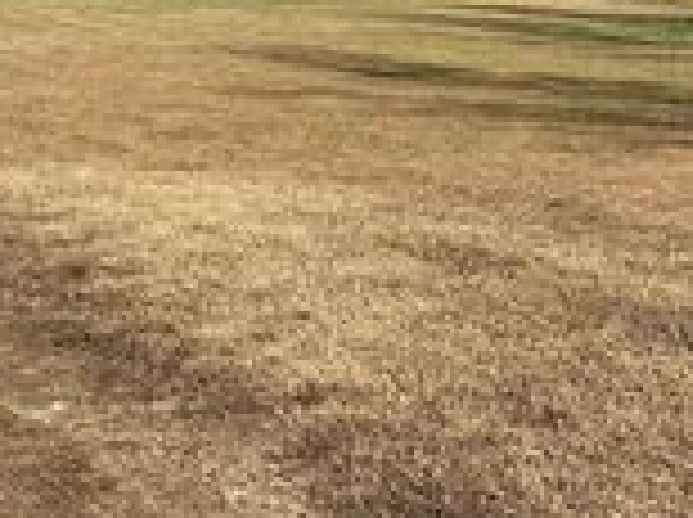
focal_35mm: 78
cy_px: 128
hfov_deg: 25.1
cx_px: 346
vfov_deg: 18.7
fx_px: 1559
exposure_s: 1/3584
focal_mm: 6.76
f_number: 1.78
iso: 80
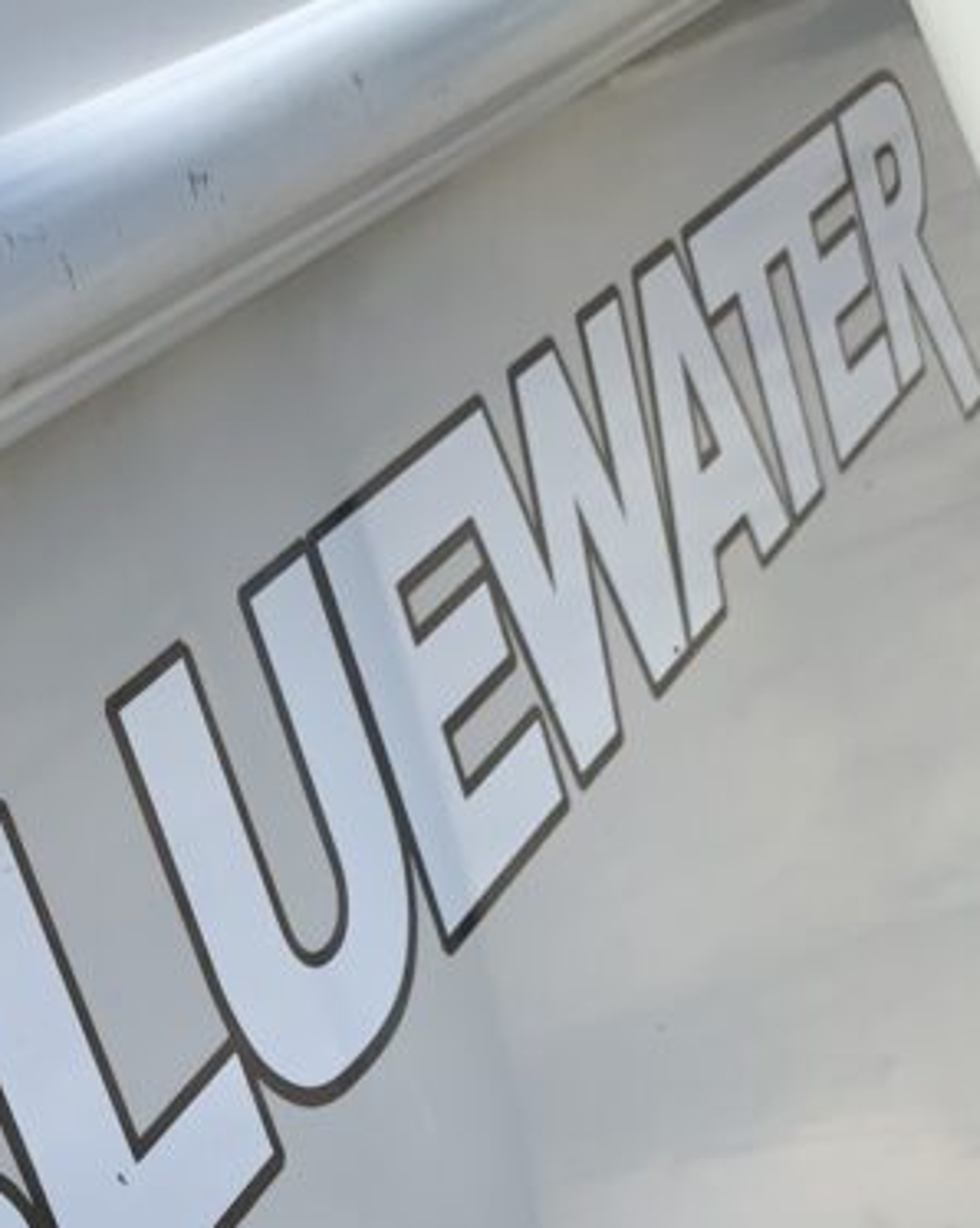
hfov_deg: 25.2
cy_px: 1243
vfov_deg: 29.7
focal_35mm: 59
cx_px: 138
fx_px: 2141
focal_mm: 4.25
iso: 25
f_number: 1.8
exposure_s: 1/1021
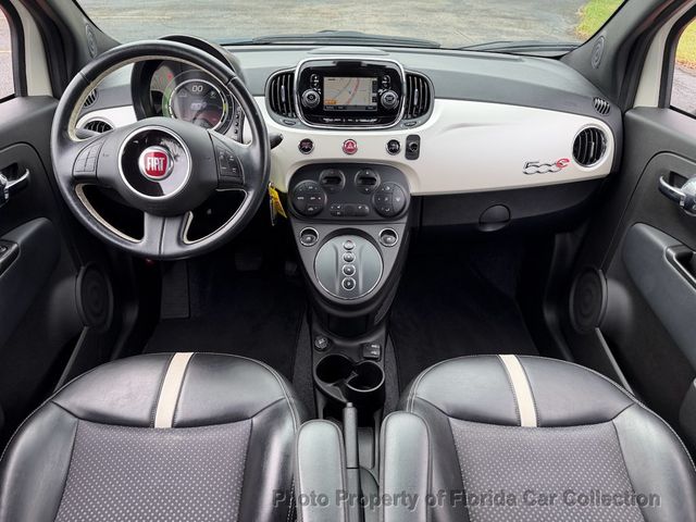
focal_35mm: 24
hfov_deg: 71.6
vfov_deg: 56.8
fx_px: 483
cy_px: 261
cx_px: 348
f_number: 1.78
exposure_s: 1/325
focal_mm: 6.76
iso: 100
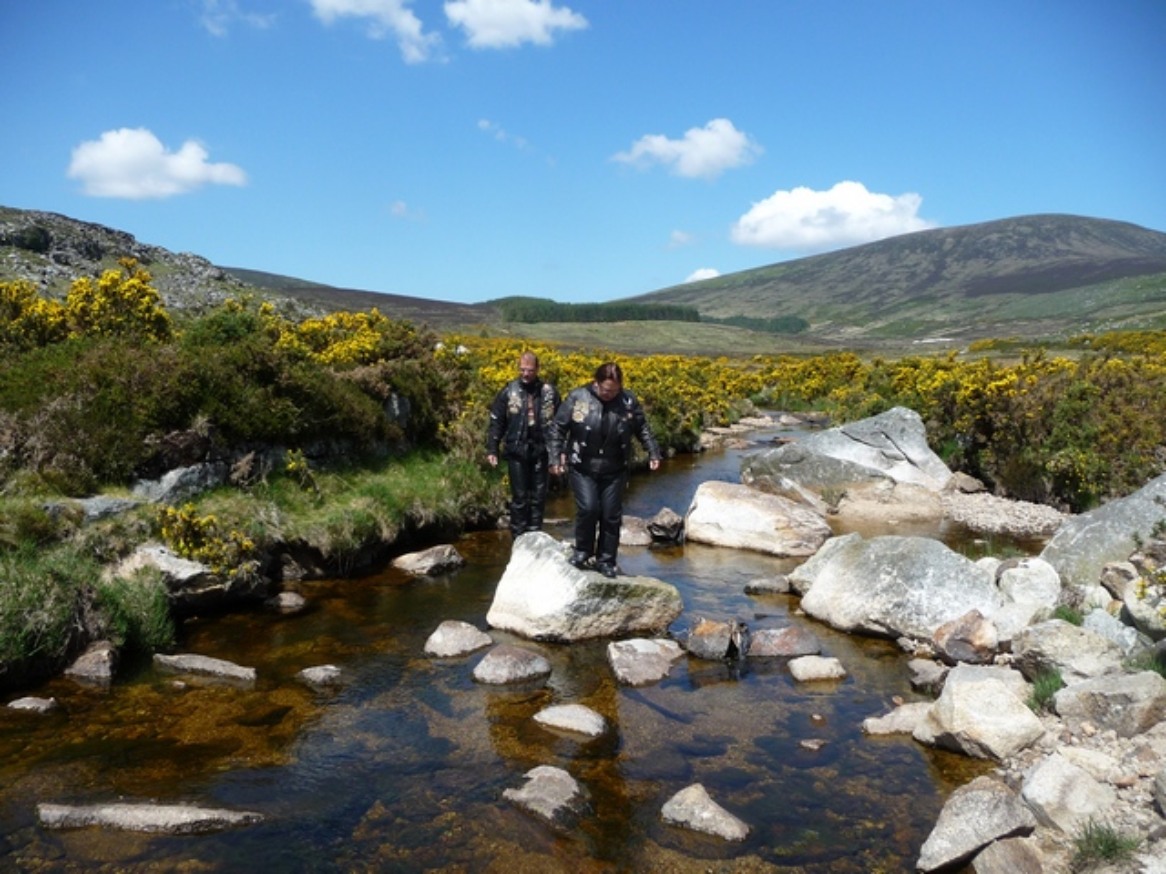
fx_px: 943
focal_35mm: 28
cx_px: 583
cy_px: 437
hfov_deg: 63.4
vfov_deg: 49.7
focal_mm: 4.7
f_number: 3.3
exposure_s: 1/1000
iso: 100
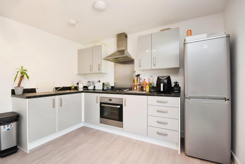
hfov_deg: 100.4
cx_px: 122
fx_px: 102
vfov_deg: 77.3
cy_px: 82
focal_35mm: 15
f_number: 8
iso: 640
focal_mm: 10
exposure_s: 1/50
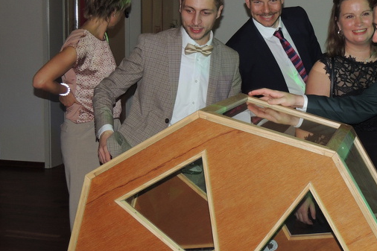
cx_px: 270
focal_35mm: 70
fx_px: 733
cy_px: 86
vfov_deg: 19.4
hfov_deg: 28.5
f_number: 3.4
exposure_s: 1/30
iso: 200
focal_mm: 7.6
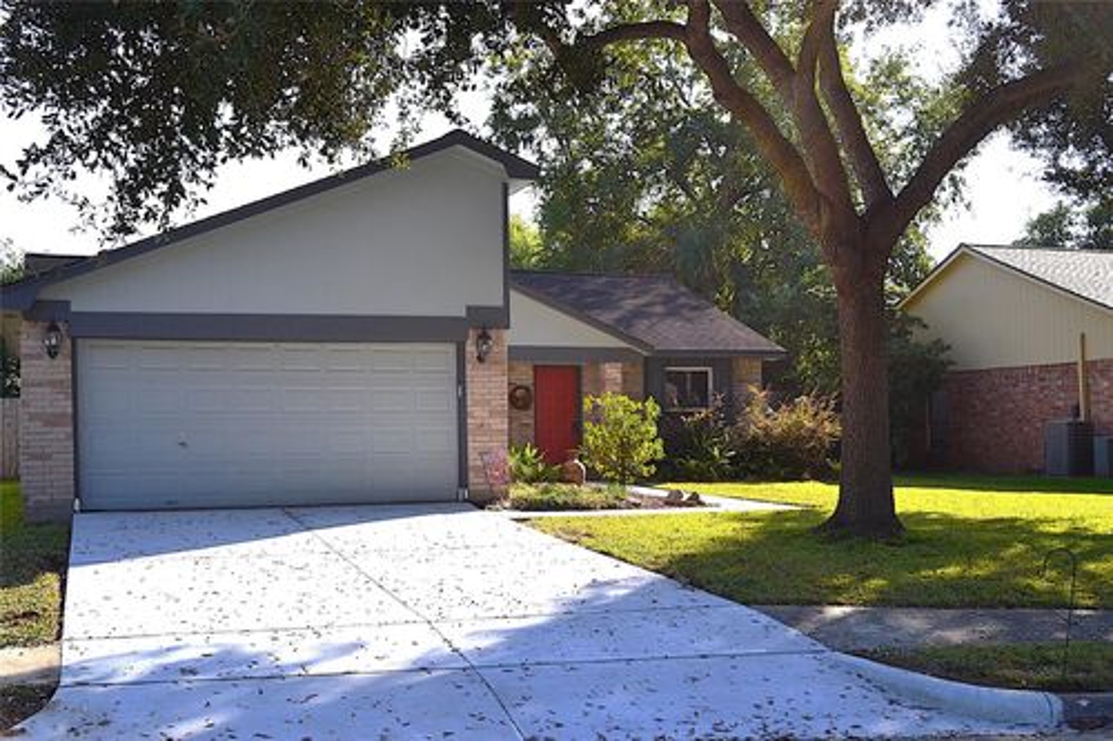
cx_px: 556
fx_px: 1205
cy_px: 370
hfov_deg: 49.6
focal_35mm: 39
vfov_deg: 34.2
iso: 400
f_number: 10
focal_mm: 26
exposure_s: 1/250
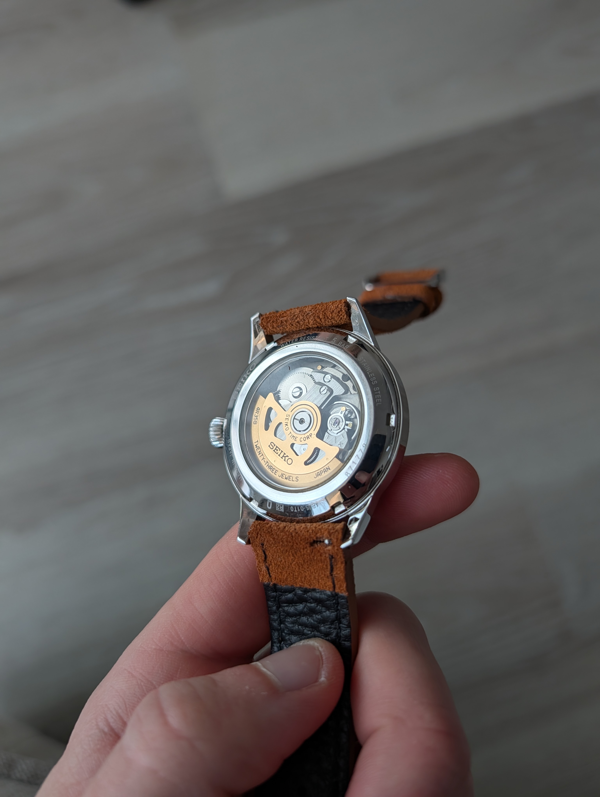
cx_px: 300
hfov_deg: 56.9
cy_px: 398
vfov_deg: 71.5
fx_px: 553
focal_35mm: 24
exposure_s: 1/44.9
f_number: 1.68
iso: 54
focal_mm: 6.9
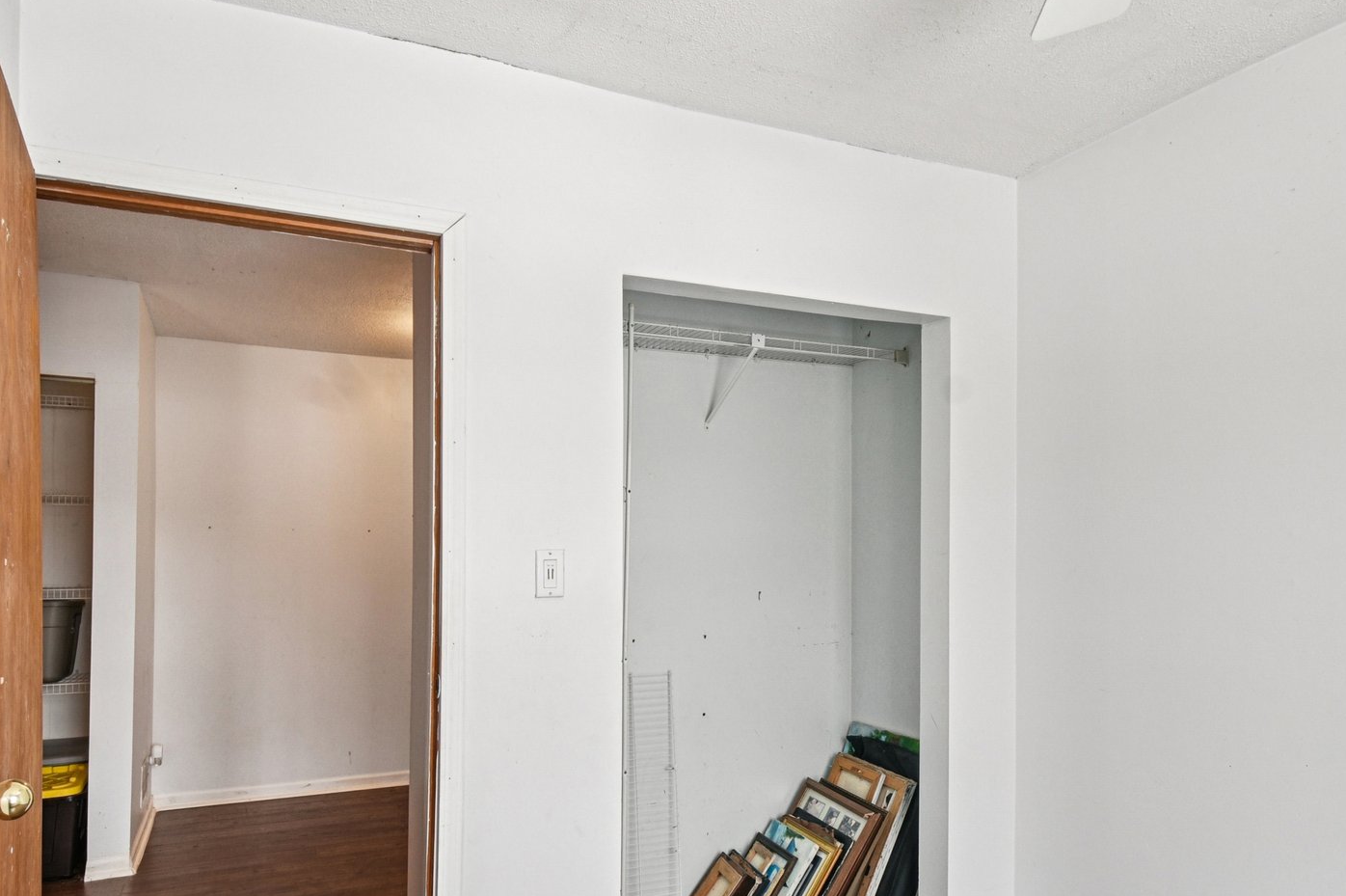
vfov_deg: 56.2
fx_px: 822
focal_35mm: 22
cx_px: 632
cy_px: 583
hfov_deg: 78.5
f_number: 8
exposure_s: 1/15
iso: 400
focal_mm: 10
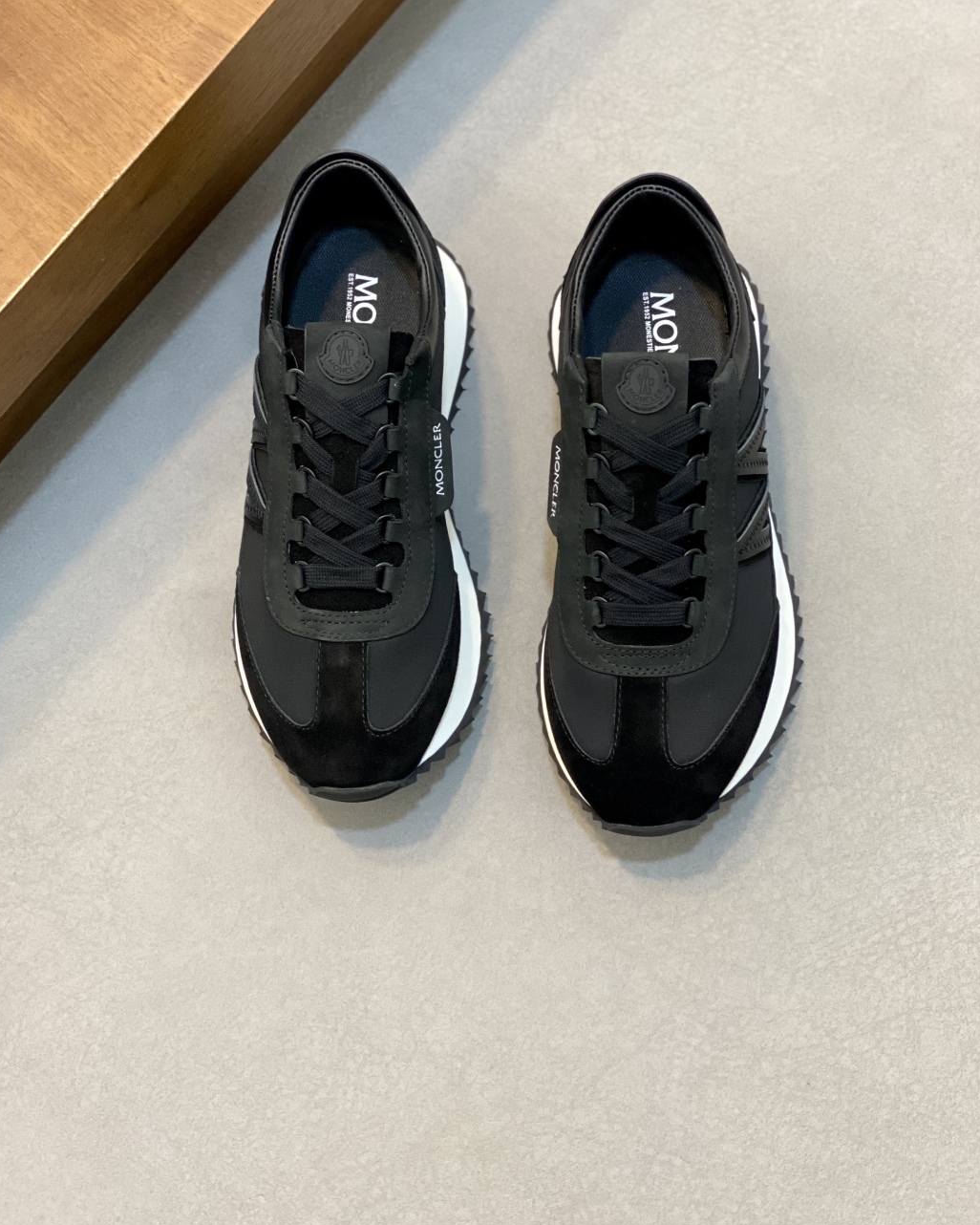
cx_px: 475
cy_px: 549
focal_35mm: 57
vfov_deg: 33.0
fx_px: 2066
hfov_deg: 26.7
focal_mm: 6
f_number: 2
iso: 200
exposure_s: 1/100
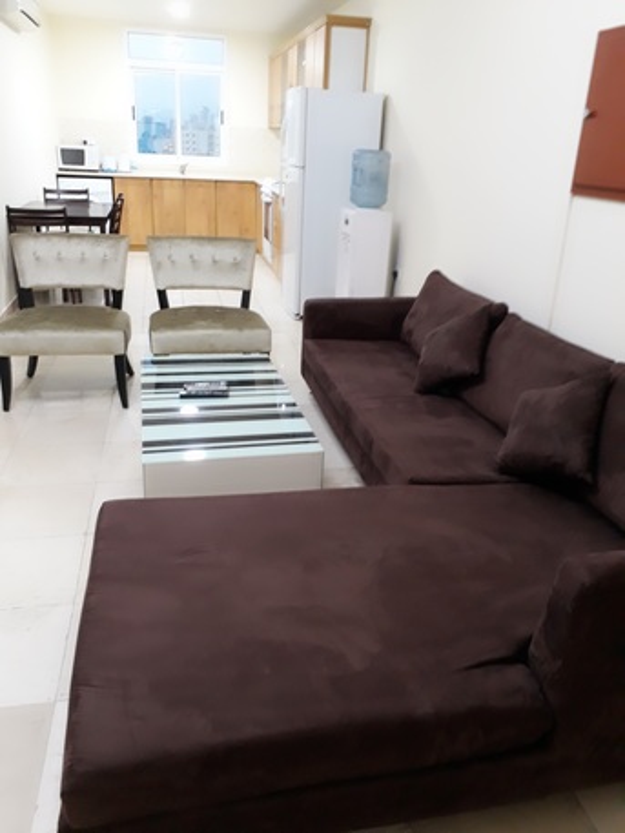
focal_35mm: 27
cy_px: 416
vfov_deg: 65.3
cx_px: 312
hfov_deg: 51.4
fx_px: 650
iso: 250
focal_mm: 3.6
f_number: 1.9
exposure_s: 1/17
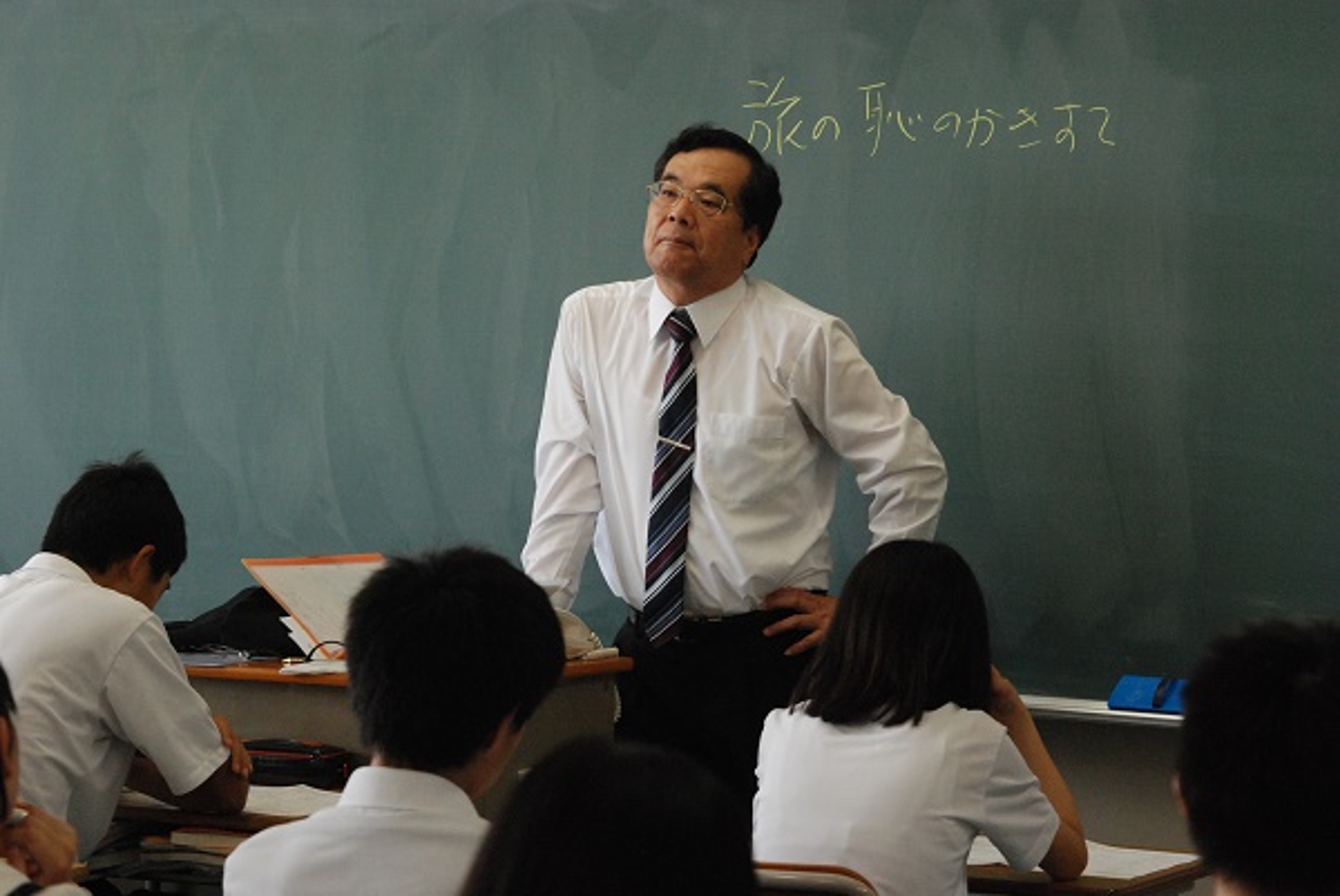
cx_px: 670
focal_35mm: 128
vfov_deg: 10.8
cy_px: 448
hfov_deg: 16.1
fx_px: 4749
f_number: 5.6
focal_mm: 85
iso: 1600
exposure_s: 1/250
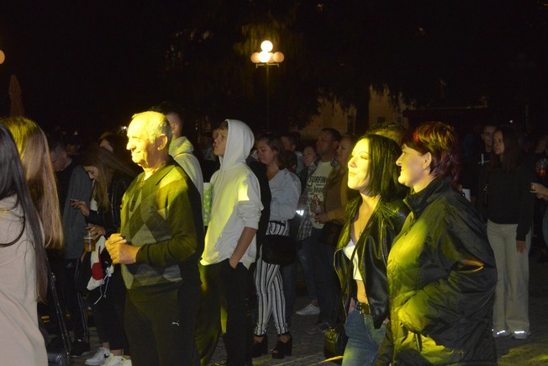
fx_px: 1111
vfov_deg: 18.7
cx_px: 292
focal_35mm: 73
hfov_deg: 27.7
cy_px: 154
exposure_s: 1/60
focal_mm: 58
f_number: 7.1
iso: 6400
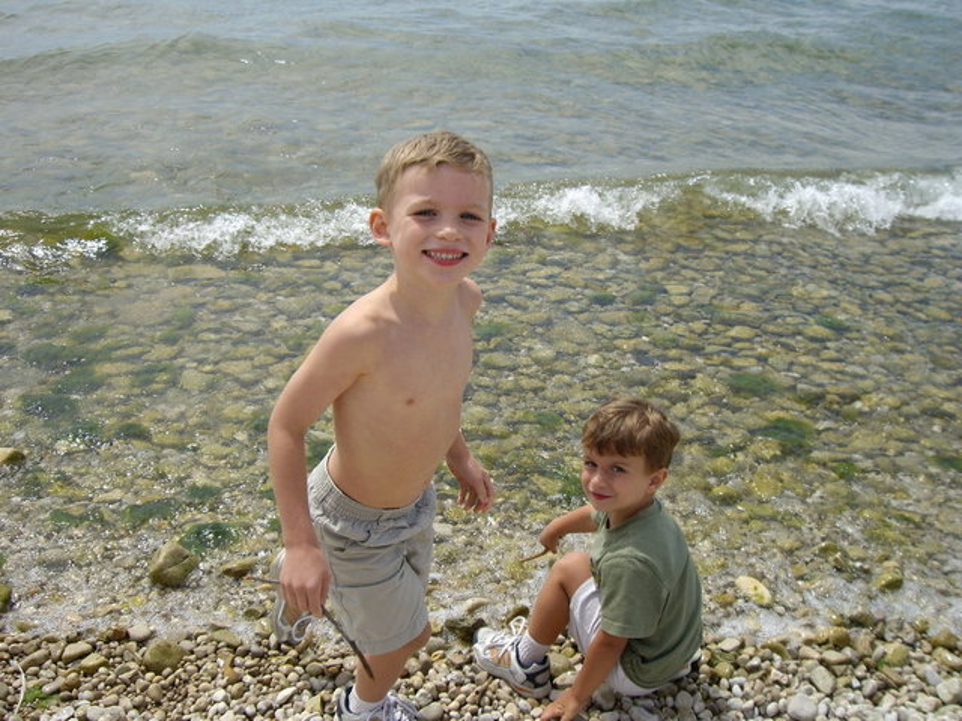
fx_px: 1056
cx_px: 481
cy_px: 360
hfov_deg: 49.0
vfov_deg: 37.7
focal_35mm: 38
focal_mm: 6.2
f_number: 4.3
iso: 50
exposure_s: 1/400
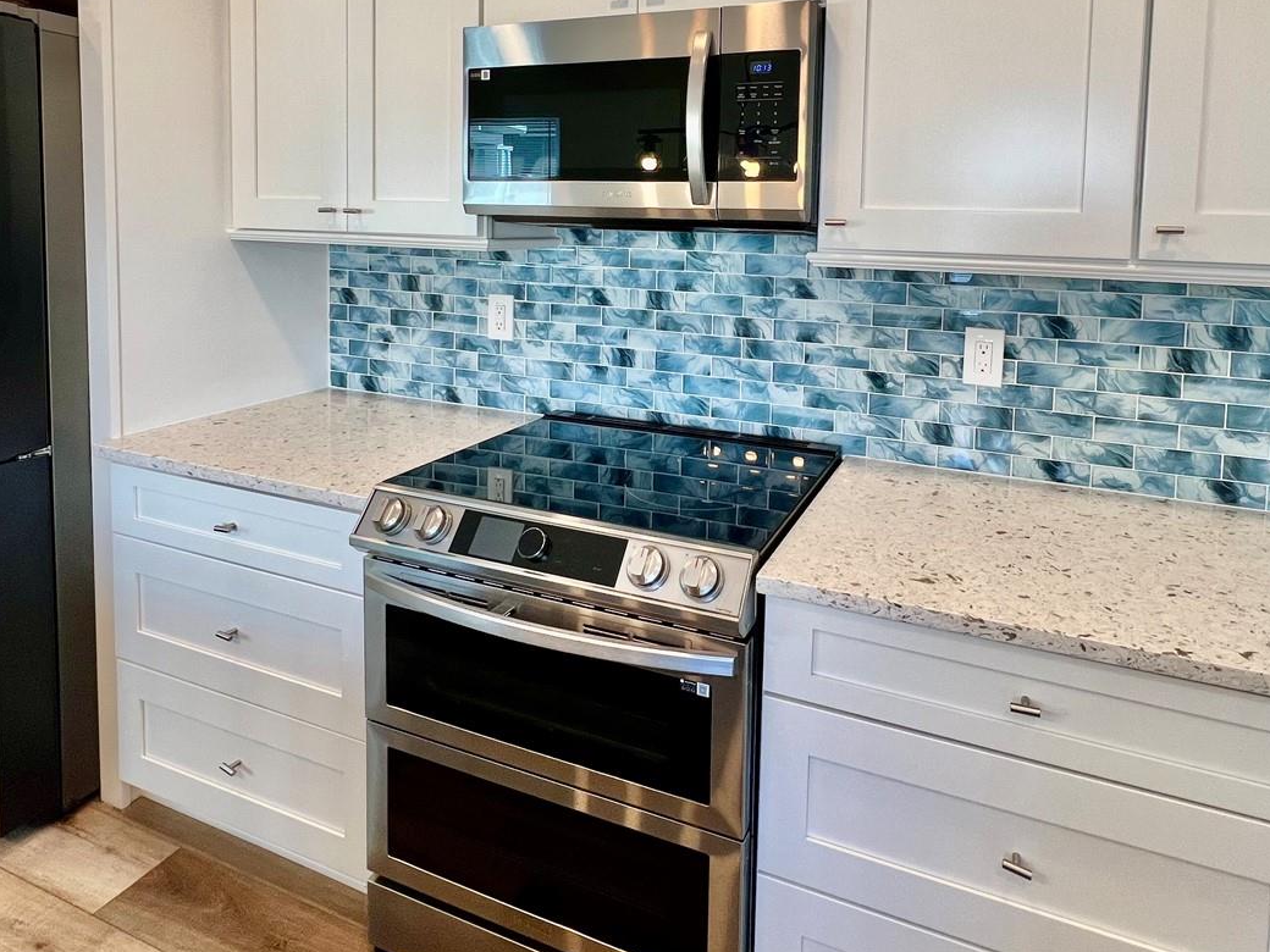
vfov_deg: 63.2
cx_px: 719
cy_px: 271
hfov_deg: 81.3
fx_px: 734
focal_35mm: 20
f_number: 1.8
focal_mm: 1.57
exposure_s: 1/120
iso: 80
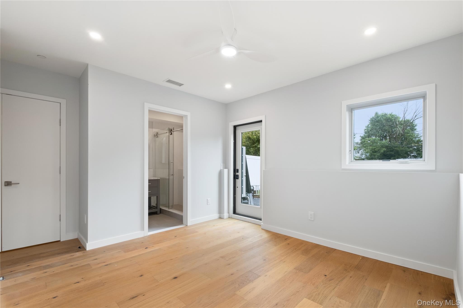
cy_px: 154
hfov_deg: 100.4
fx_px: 193
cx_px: 232
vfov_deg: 77.3
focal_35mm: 15
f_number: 9
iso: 320
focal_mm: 10
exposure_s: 1/2
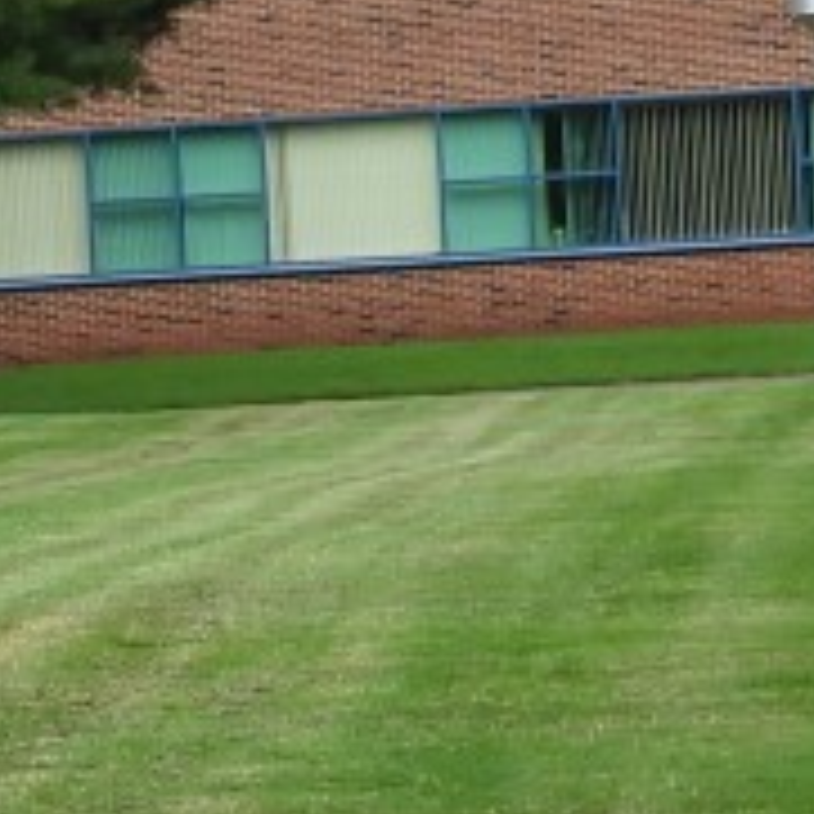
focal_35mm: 281
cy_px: 634
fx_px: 7476
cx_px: -27
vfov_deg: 6.2
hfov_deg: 6.2
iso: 100
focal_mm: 7.2
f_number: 3.8
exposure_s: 1/640
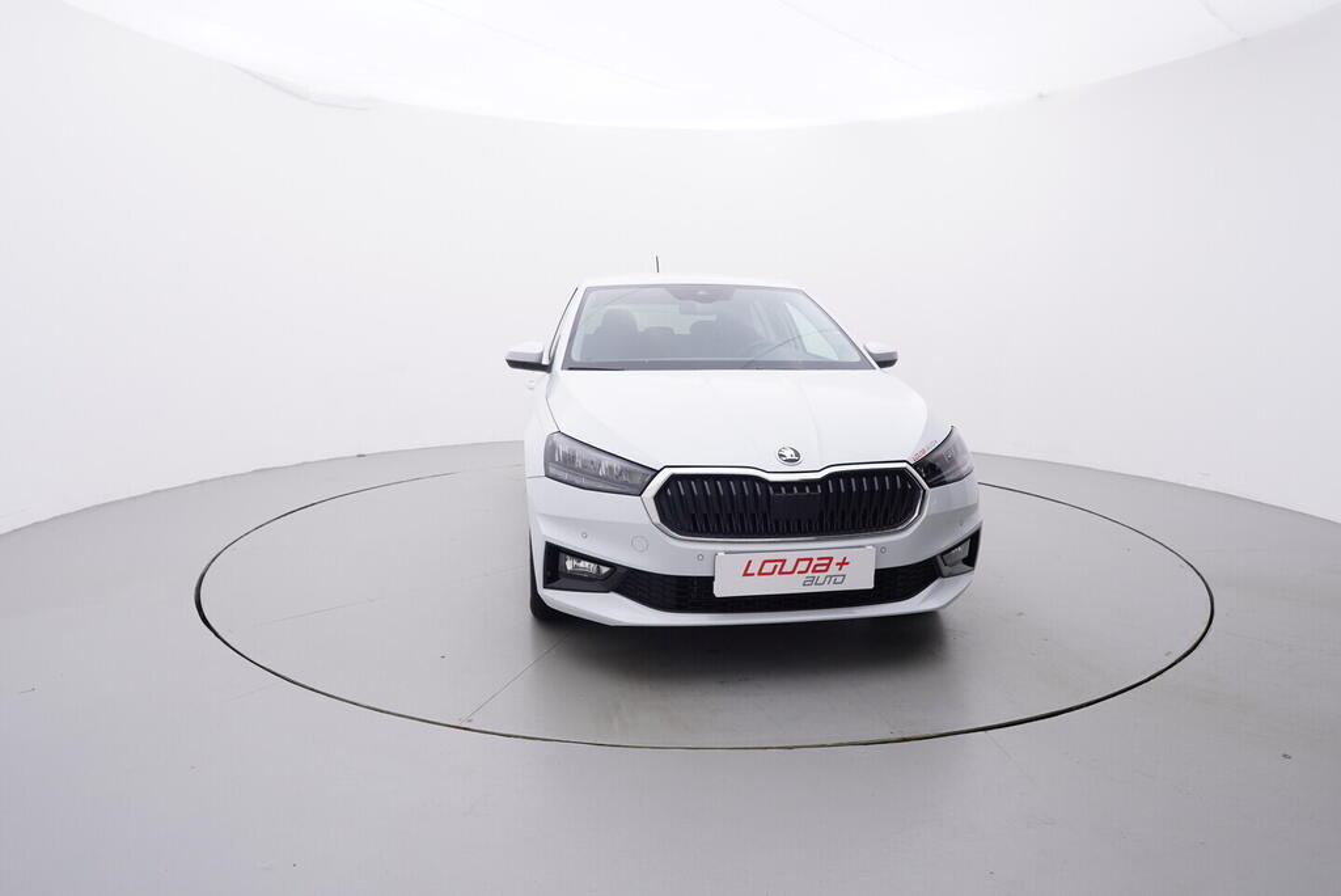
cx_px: 670
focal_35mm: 22
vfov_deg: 56.2
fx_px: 839
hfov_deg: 77.3
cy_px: 448
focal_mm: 15
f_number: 5
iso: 200
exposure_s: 1/80
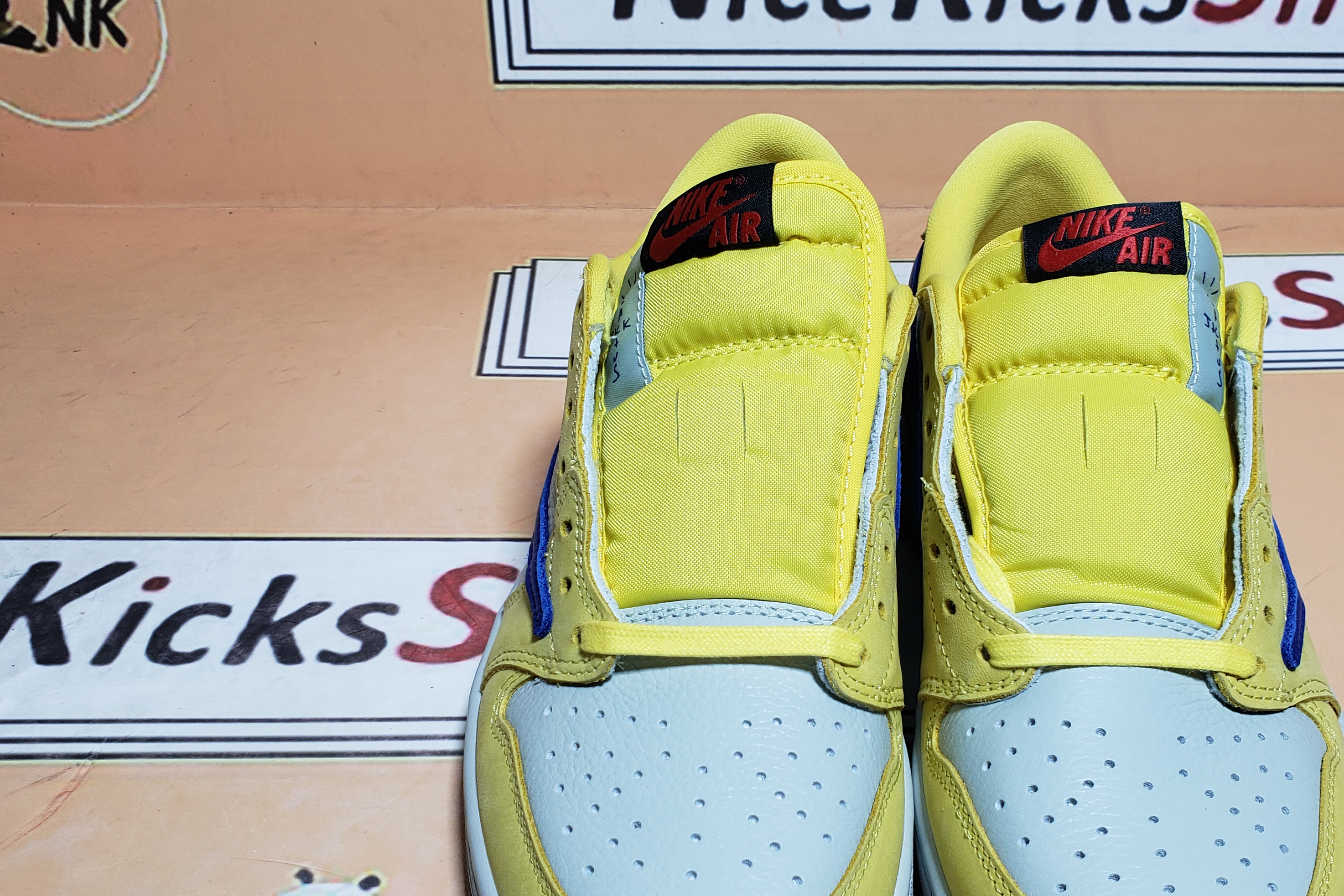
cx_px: 774
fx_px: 1381
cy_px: 549
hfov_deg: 51.7
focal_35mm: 37
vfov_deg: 35.8
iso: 50
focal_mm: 4.3
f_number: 2.4
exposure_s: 1/191
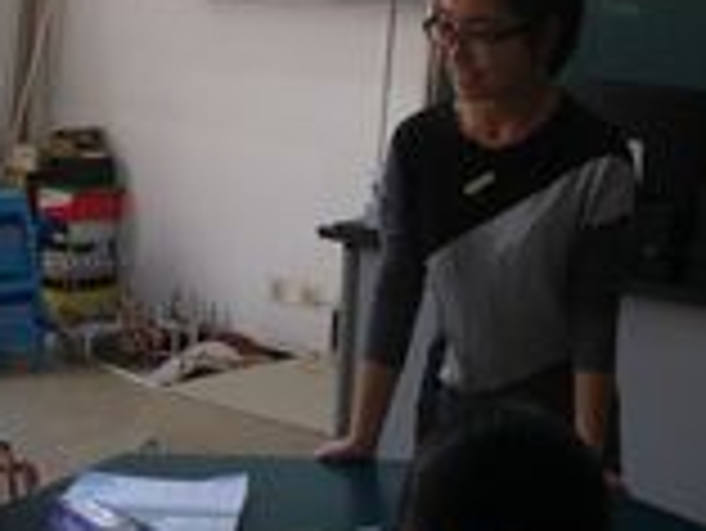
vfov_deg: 16.4
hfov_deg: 22.0
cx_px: 351
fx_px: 1817
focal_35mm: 89
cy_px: 470
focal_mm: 3.85
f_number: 2.8
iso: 100
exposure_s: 1/40
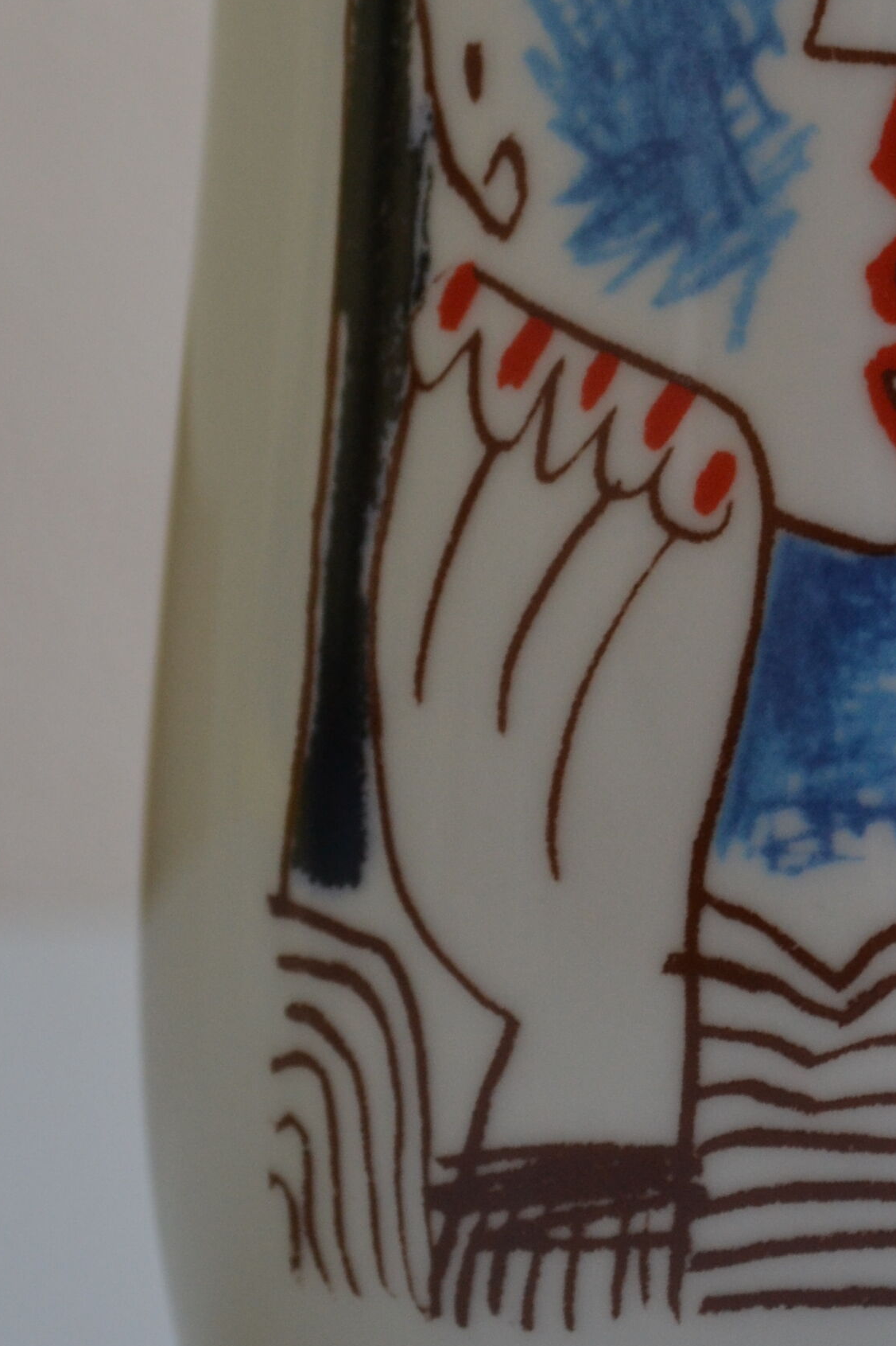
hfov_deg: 7.3
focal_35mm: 188
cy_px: 180
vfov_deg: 10.9
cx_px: 945
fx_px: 7020
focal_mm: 46
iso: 400
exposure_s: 1/30
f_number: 5.3
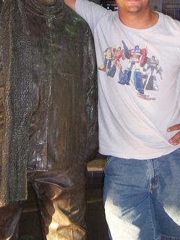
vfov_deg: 29.1
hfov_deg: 22.6
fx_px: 450
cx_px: 78
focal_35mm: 65
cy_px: 44
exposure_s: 1/60
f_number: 3
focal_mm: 6
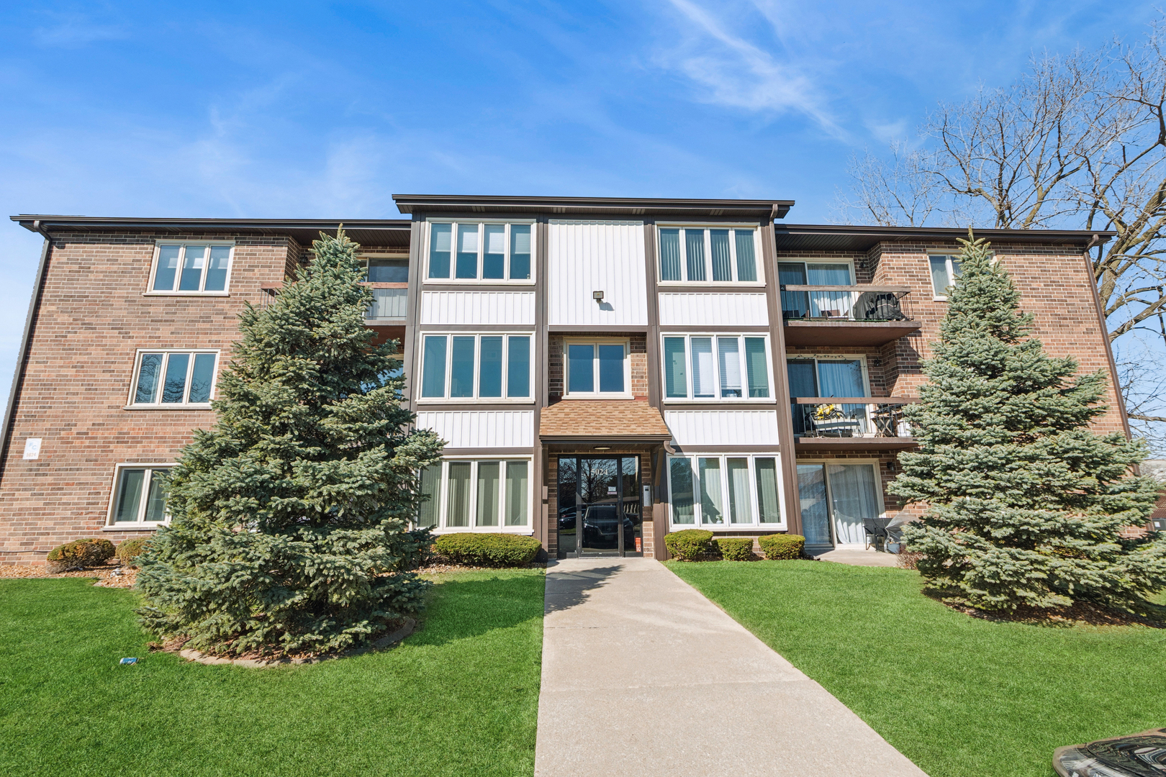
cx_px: 583
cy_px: 388
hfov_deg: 100.4
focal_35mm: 15
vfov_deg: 77.3
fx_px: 486
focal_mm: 10
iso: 250
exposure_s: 1/250
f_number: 8
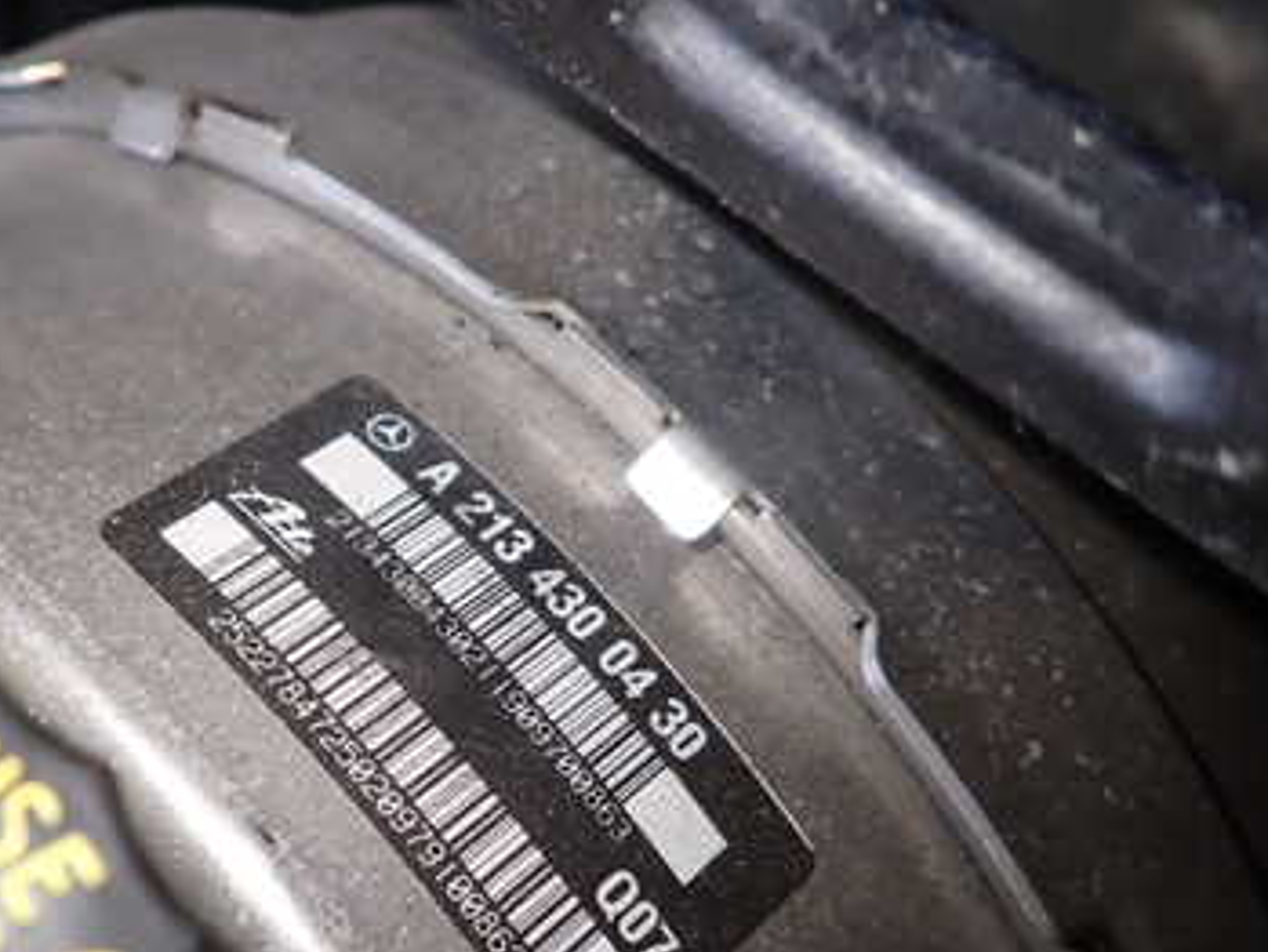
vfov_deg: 33.2
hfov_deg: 42.8
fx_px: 1576
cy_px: 669
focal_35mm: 43
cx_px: 363
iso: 160
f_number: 2
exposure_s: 1/60
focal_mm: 4.5
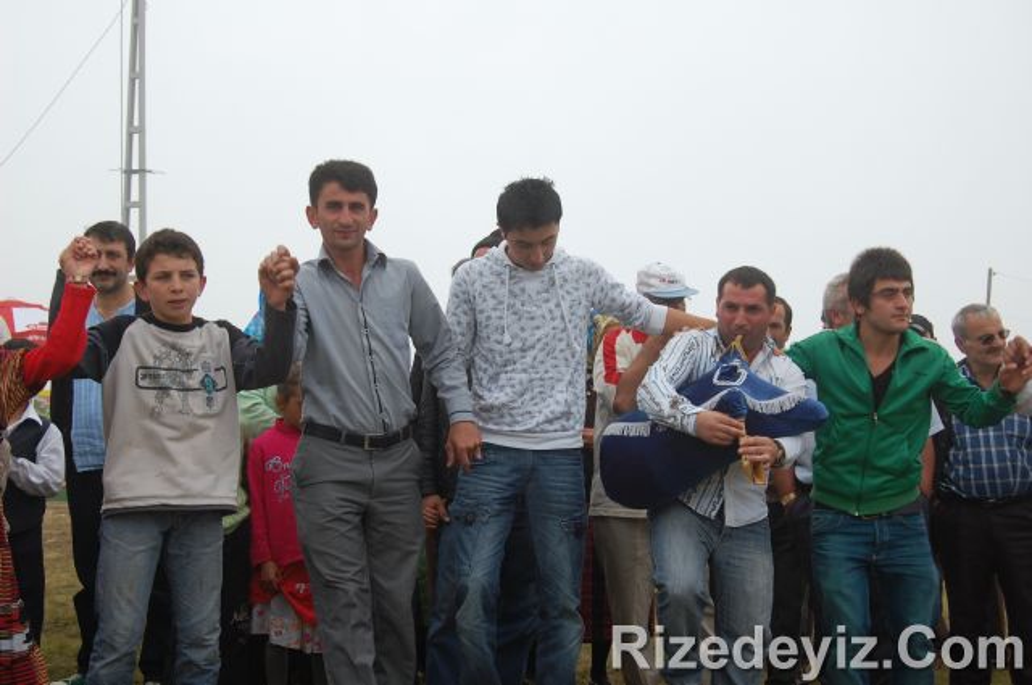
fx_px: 1503
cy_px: 342
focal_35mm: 52
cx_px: 516
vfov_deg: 25.7
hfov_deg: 37.9
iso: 200
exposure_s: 1/320
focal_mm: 35
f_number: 9
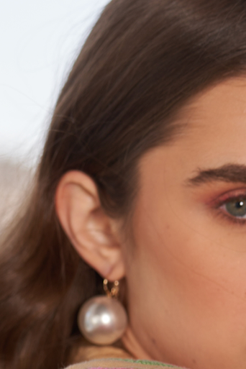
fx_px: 2101
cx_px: 251
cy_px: 379
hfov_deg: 6.7
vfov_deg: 10.0
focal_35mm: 205
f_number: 2.8
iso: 50
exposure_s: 1/800
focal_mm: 52
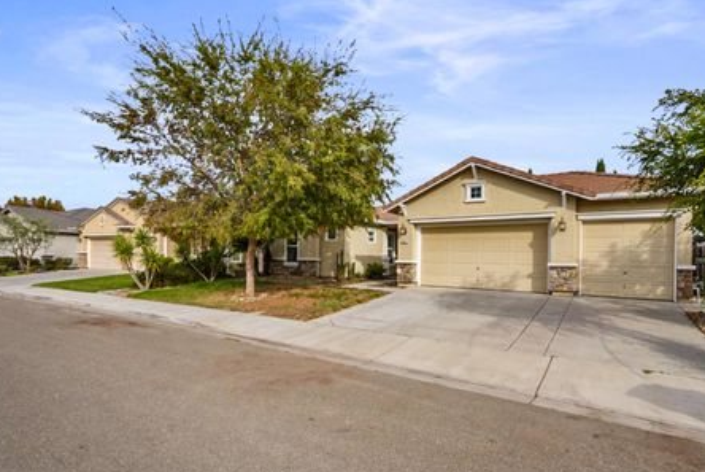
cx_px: 386
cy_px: 262
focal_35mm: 18
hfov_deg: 89.7
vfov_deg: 67.3
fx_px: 353
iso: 160
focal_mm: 16
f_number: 8
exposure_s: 1/250
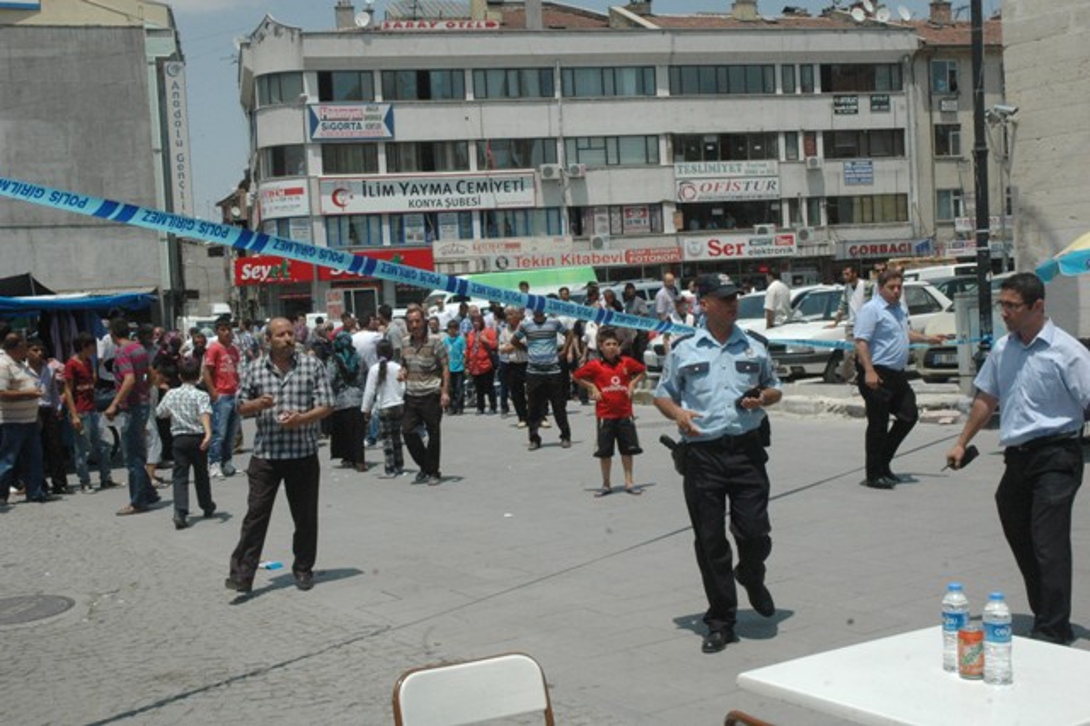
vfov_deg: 28.9
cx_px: 545
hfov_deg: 42.3
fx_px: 1407
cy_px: 363
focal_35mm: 46
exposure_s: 1/1000
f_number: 16
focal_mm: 31
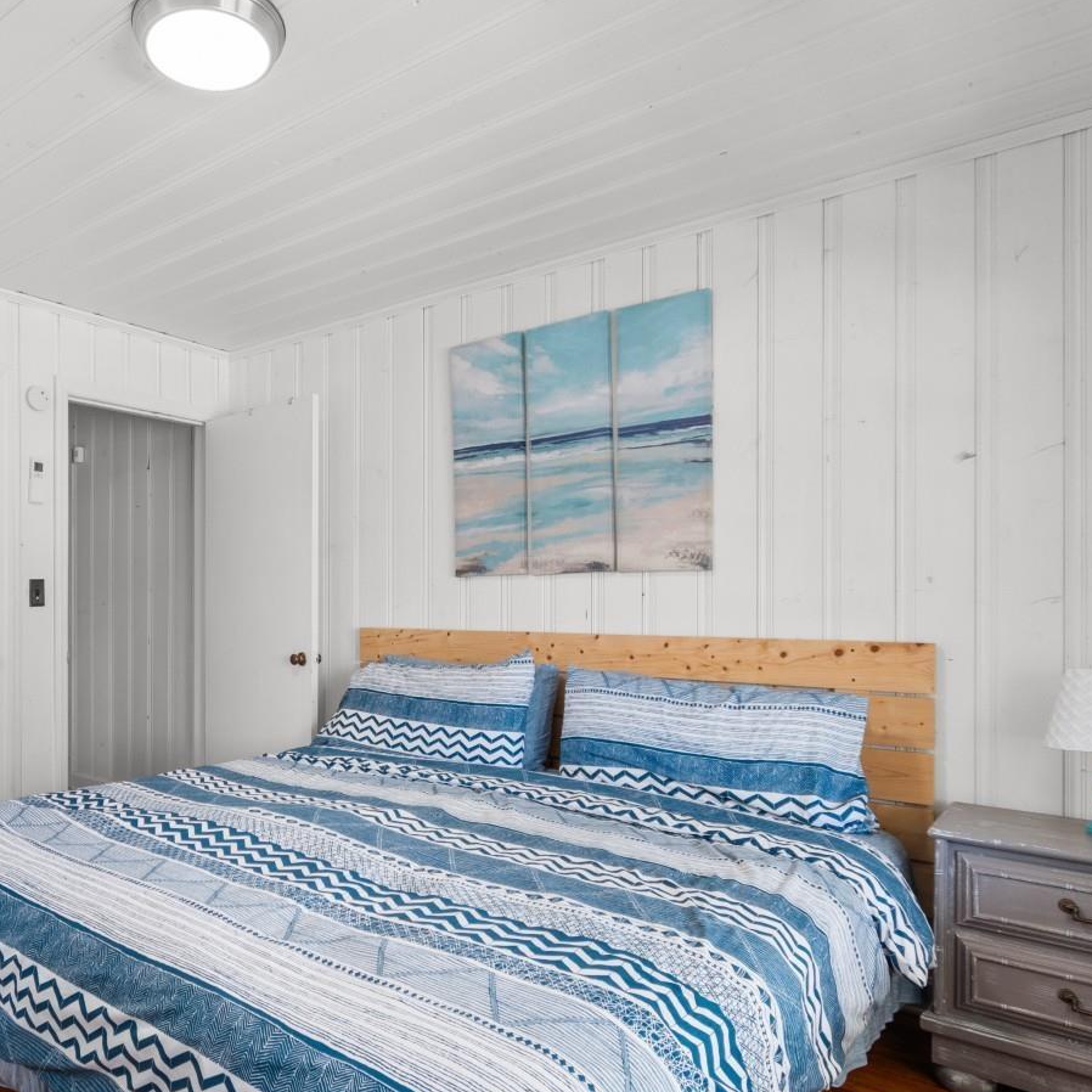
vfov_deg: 67.1
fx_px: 821
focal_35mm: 23
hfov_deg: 64.2
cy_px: 591
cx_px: 304
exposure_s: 1/2
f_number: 4.5
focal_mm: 10
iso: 100
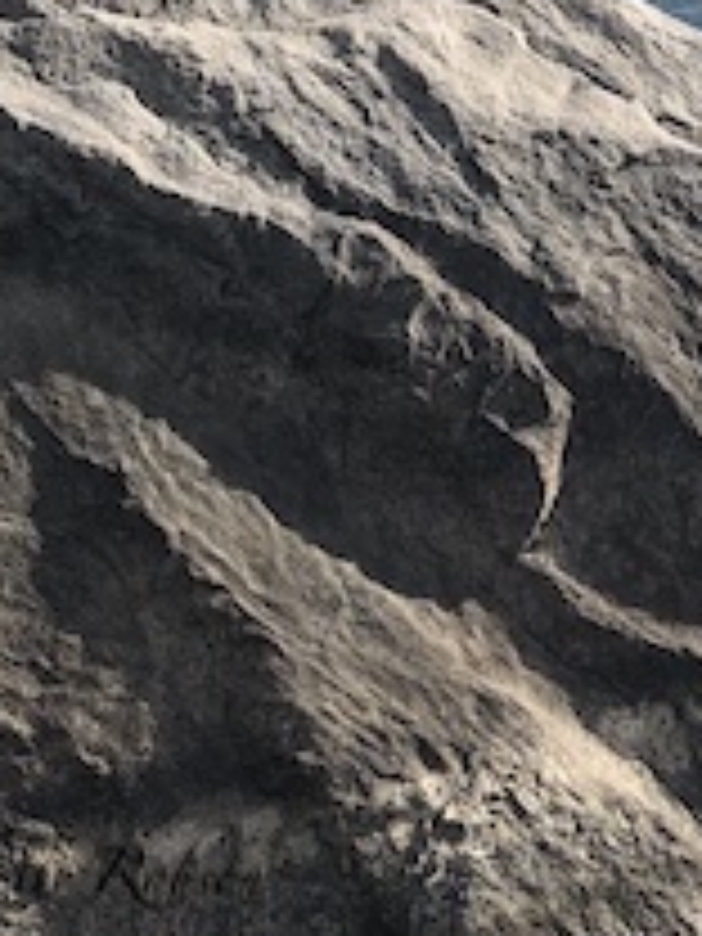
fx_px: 2325
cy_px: -302
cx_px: 567
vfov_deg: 20.6
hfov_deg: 17.0
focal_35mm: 86
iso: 20
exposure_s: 1/1499
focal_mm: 3.99
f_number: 1.8
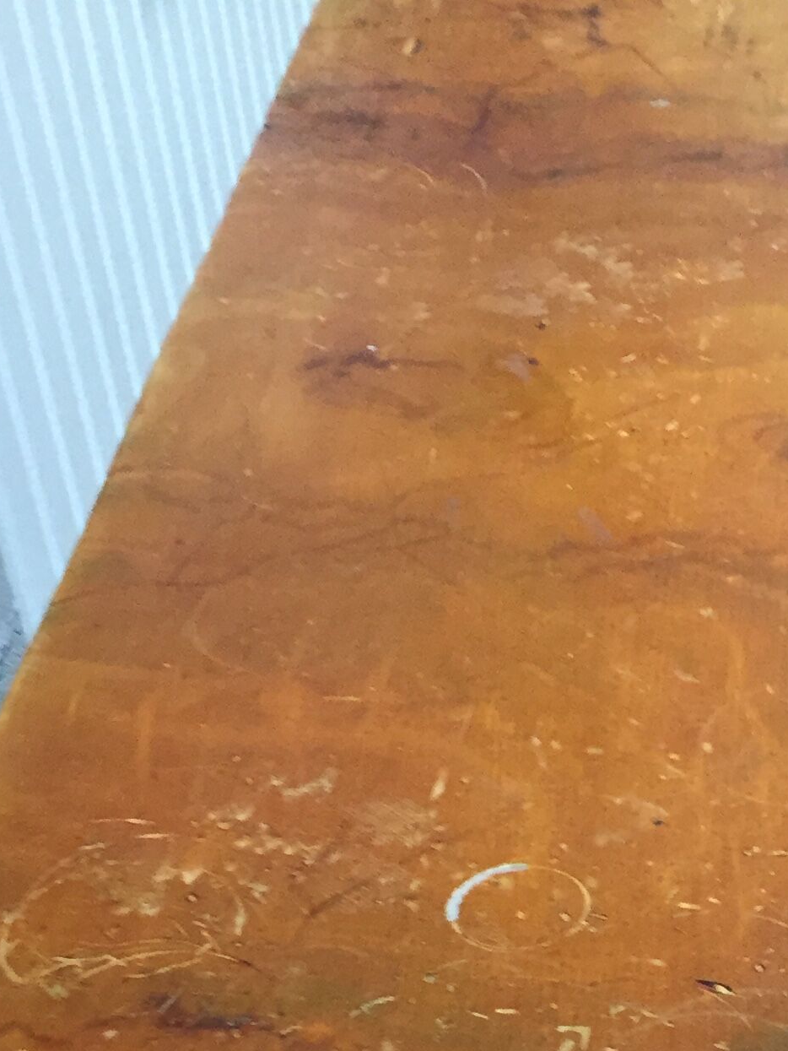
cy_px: 1377
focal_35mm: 76
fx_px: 2306
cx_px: 832
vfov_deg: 22.8
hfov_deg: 18.7
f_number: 2.2
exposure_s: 1/33
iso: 160
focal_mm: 4.15
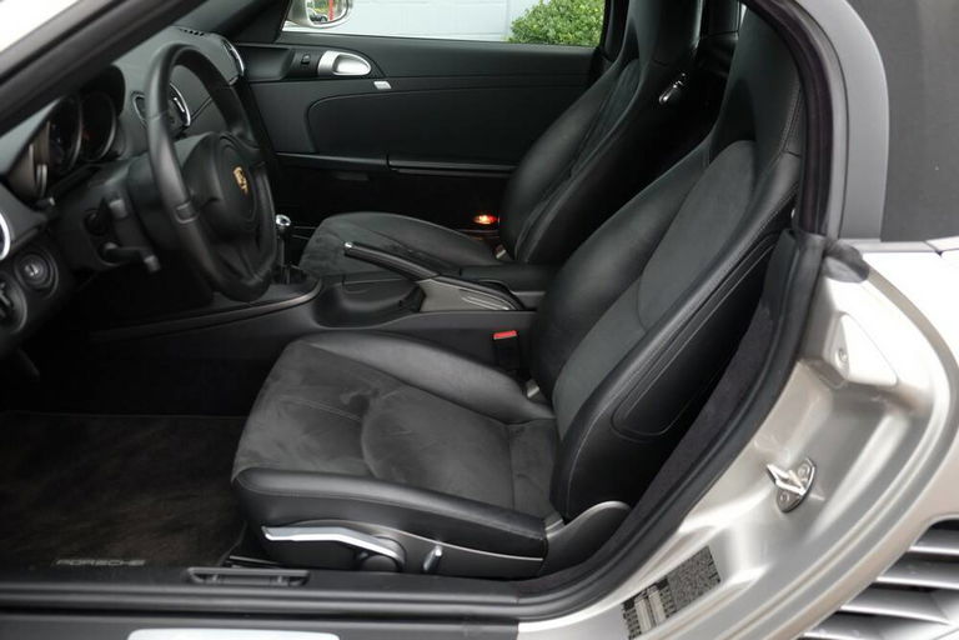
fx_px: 826
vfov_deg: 42.3
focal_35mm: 31
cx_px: 480
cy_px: 320
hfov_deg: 60.3
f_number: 3.2
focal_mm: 20.5
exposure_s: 1/150
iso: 200
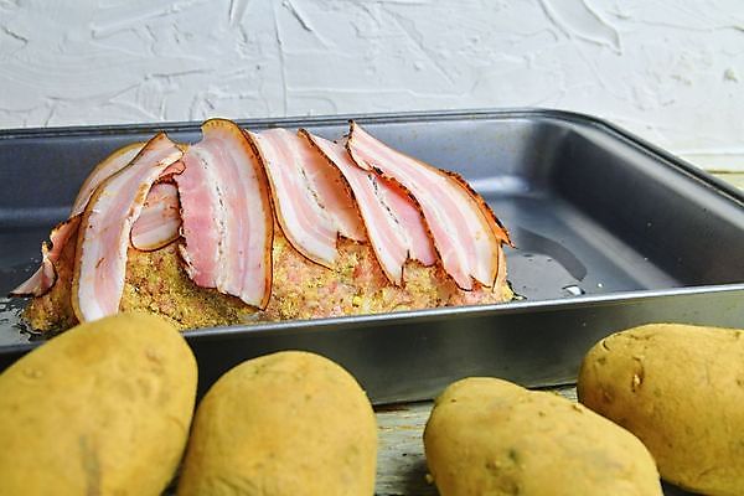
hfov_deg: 41.1
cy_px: 248
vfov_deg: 28.1
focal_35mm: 48
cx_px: 372
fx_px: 992
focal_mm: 32
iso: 50
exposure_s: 1/6
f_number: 7.1
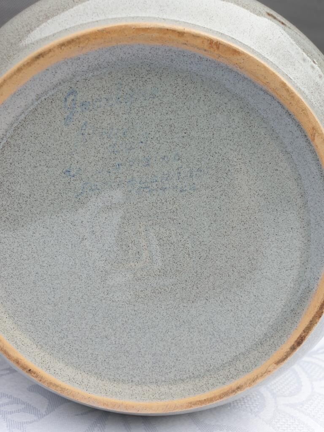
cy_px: 216
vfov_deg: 67.3
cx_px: 162
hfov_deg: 53.1
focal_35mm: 26
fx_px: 324
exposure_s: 1/193
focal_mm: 4.3
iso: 50
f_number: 2.4
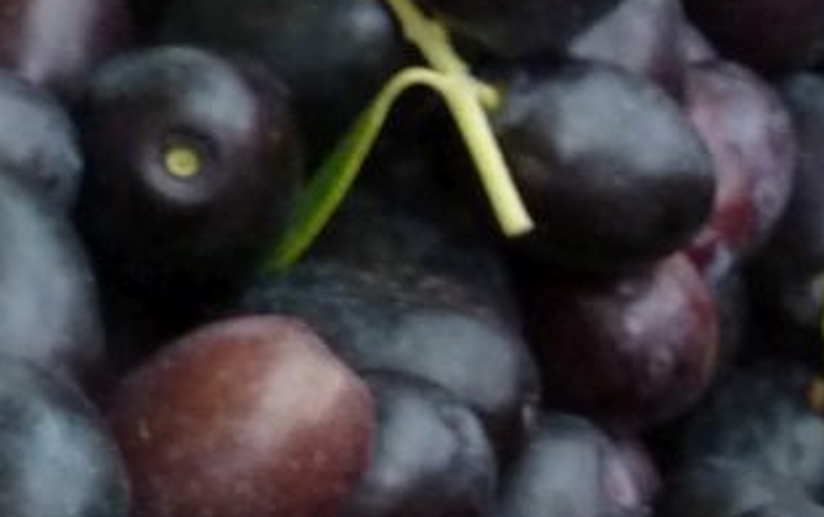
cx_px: 1653
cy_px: 1172
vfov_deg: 3.6
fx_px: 8204
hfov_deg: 5.6
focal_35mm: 365
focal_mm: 11
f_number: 4.1
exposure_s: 1/40
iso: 250
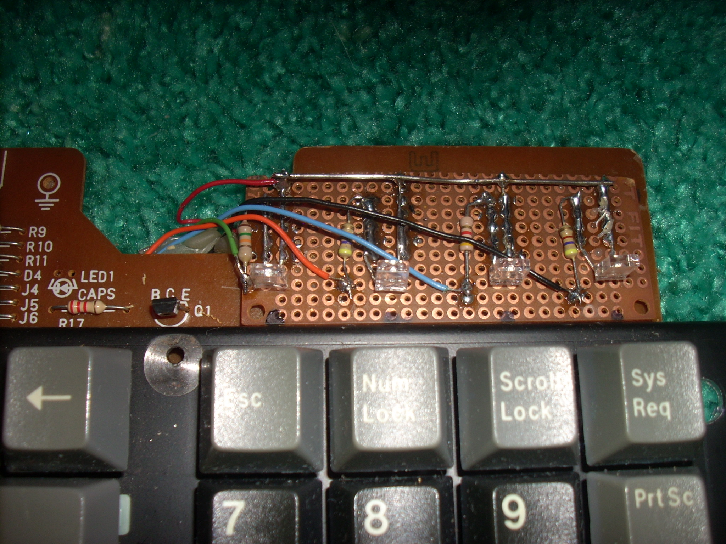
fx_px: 776
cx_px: 363
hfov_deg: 50.1
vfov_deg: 38.7
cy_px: 272
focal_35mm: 37
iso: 64
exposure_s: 1/60
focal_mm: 6.2
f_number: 5.6
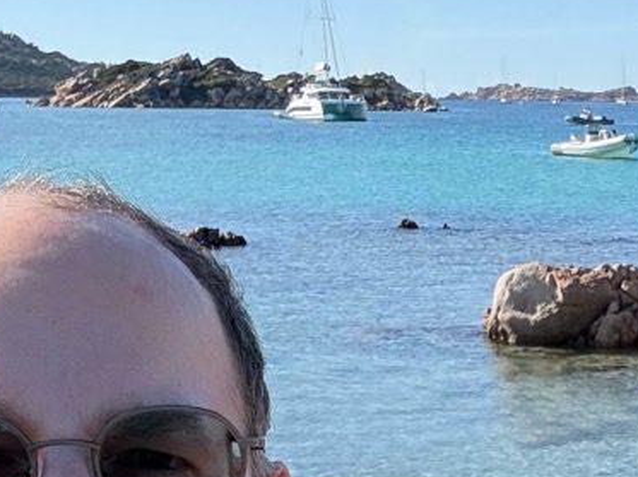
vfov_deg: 17.6
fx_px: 1455
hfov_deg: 22.9
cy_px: 605
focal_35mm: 79
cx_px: 744
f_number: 1.9
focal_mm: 2.69
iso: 40
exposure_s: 1/931
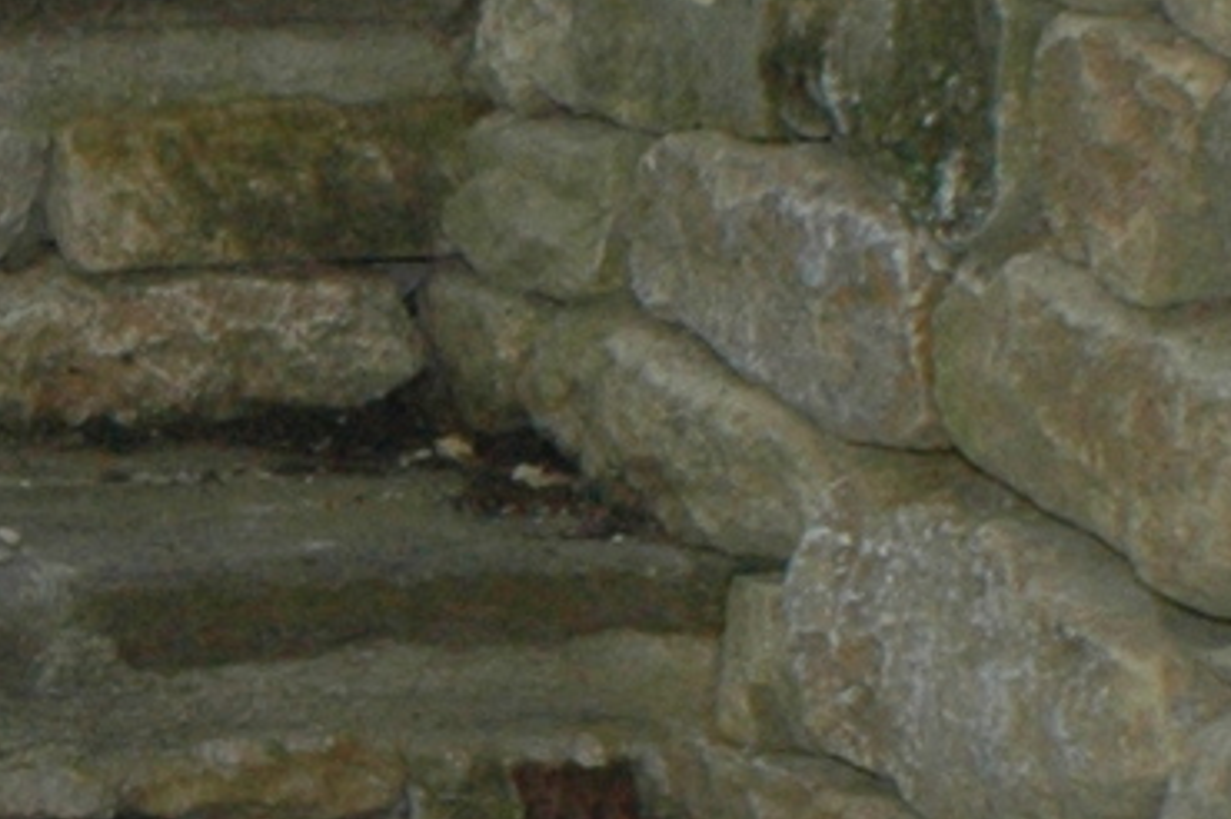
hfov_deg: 5.8
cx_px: -266
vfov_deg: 3.9
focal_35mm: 354
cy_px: 70
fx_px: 12107
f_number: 8
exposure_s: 1/500
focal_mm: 35
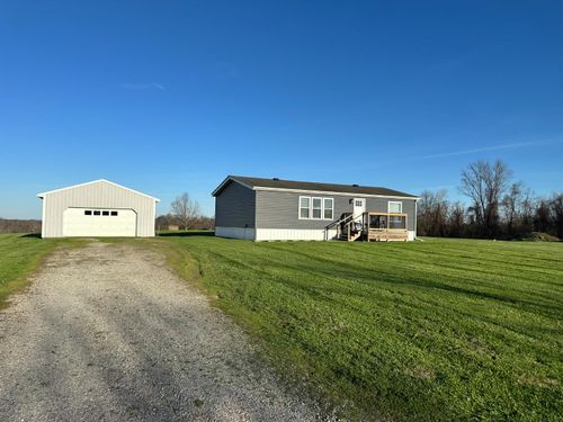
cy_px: 211
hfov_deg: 71.6
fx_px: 390
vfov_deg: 56.8
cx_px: 282
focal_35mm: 24
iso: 80
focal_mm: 6.86
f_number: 1.78
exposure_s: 1/4762
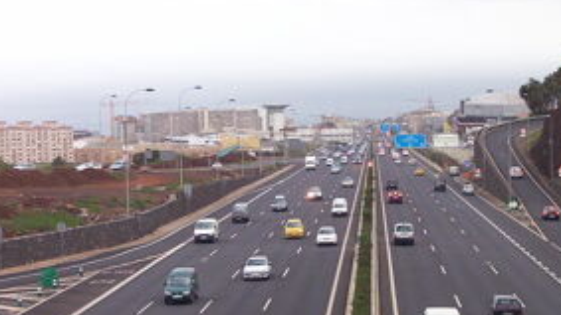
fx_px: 1591
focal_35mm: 107
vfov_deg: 11.3
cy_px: 209
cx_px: 341
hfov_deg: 20.0
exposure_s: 1/108
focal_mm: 8.74
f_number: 3.26
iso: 140
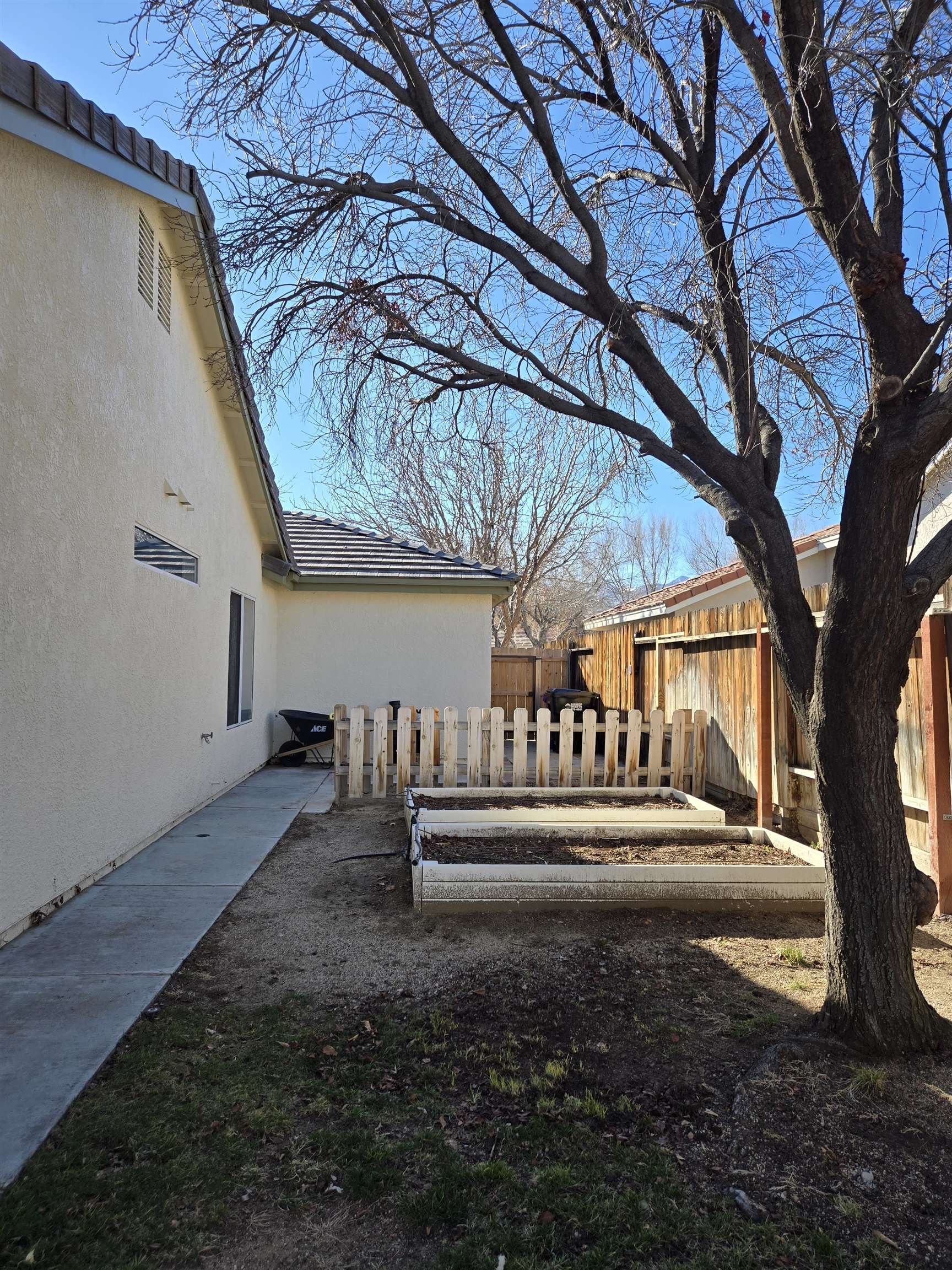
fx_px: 843
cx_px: 476
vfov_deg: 73.9
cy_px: 635
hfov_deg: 58.9
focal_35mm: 23
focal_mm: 5.4
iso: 25
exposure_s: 1/887
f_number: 1.8
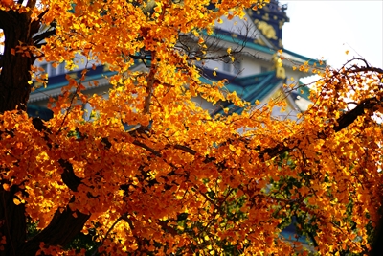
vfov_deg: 6.6
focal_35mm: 208
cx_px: 192
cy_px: 128
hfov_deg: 9.9
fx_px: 2214
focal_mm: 208
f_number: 6.7
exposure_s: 1/250
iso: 100
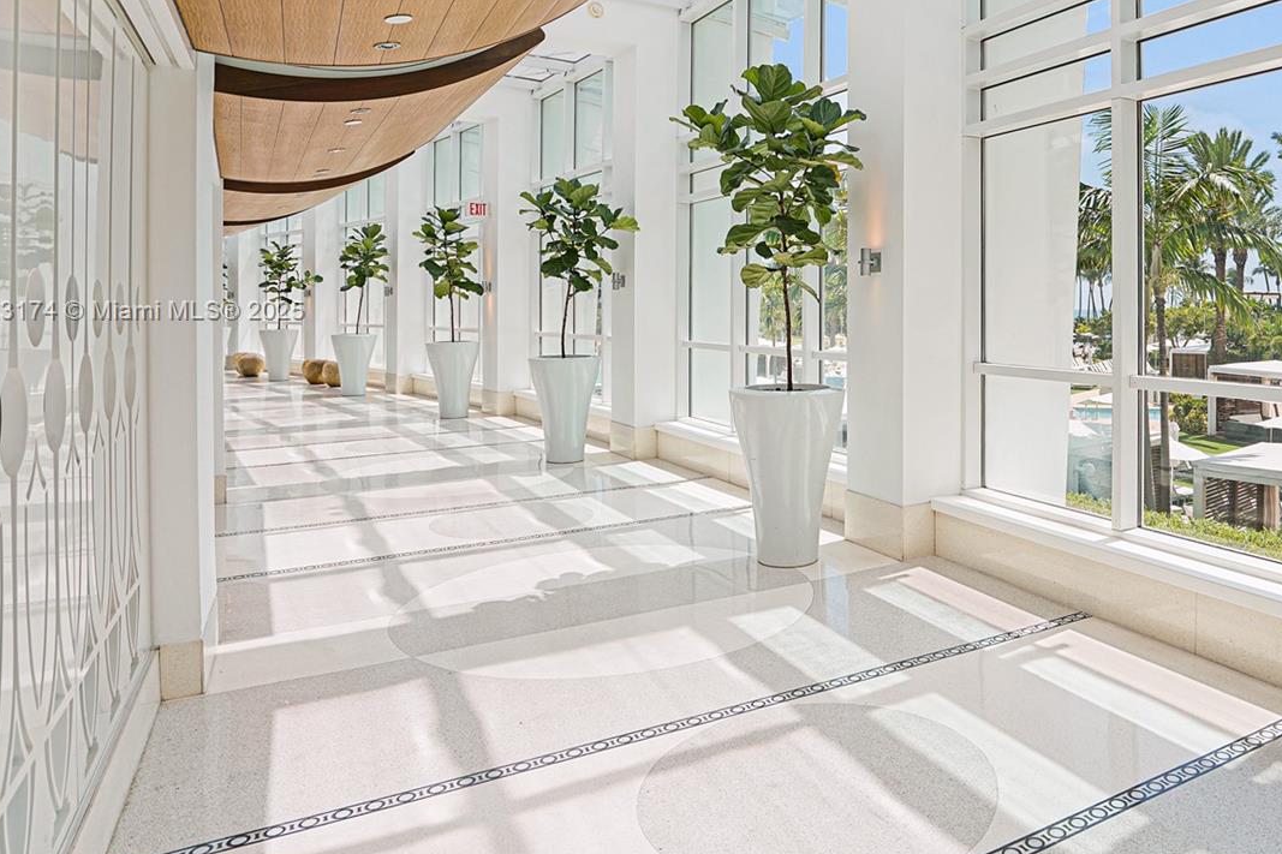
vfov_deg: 52.5
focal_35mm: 24
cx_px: 881
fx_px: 854
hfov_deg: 71.0
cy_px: 312
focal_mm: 16
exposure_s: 1/640
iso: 100
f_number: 4
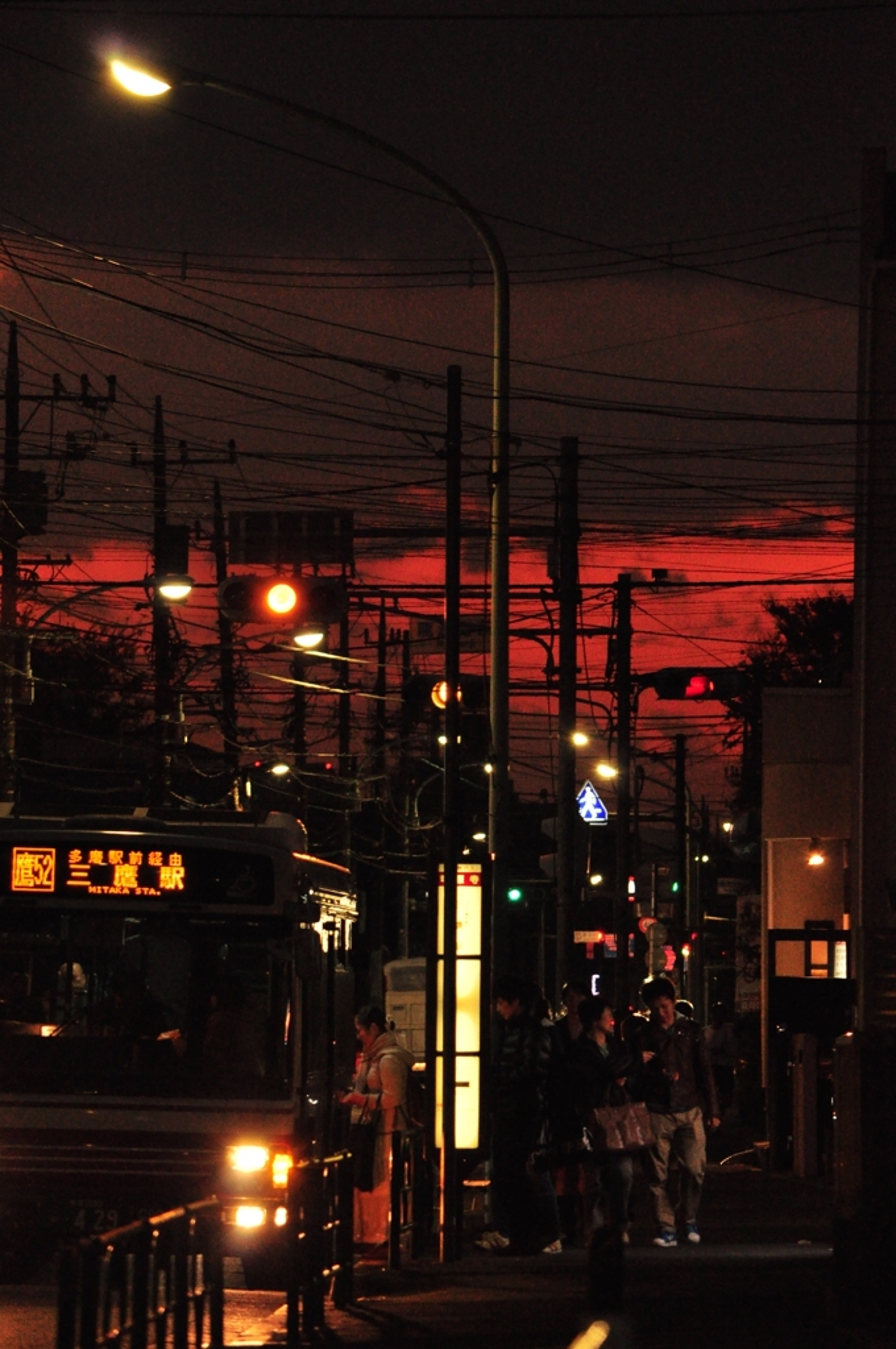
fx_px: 11230
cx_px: 448
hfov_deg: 4.6
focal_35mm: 300
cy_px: 674
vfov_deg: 6.9
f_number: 8
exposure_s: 1/60
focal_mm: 200
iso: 1800
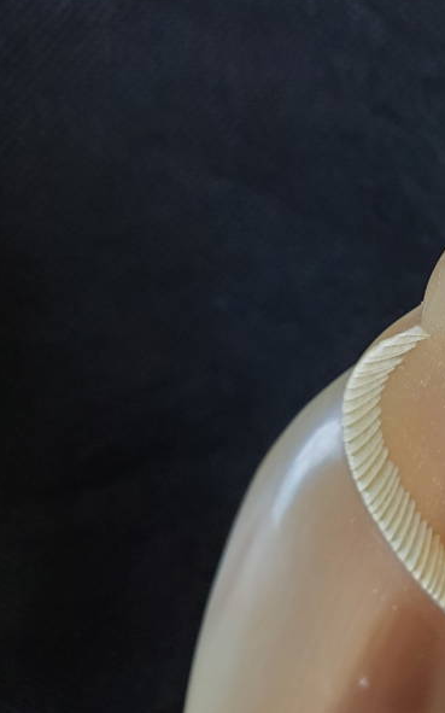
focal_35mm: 42
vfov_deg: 47.1
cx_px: 520
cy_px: 313
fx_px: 816
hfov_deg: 27.3
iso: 320
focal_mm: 4.3
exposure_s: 1/39
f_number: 2.4
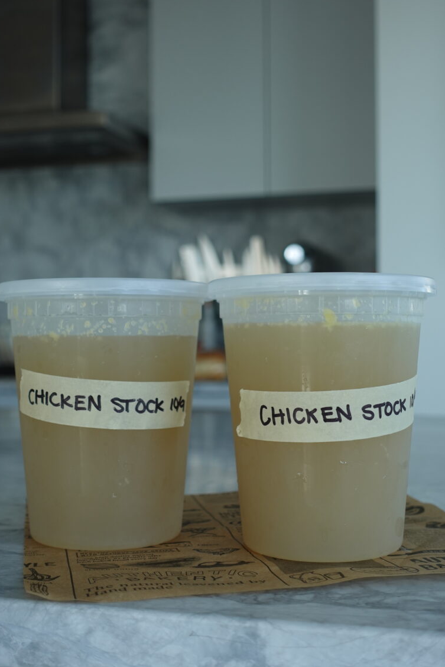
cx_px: 222
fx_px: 927
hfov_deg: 27.0
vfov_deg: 39.6
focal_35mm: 50
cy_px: 337
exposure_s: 1/80
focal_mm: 18.59
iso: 125
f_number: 3.2
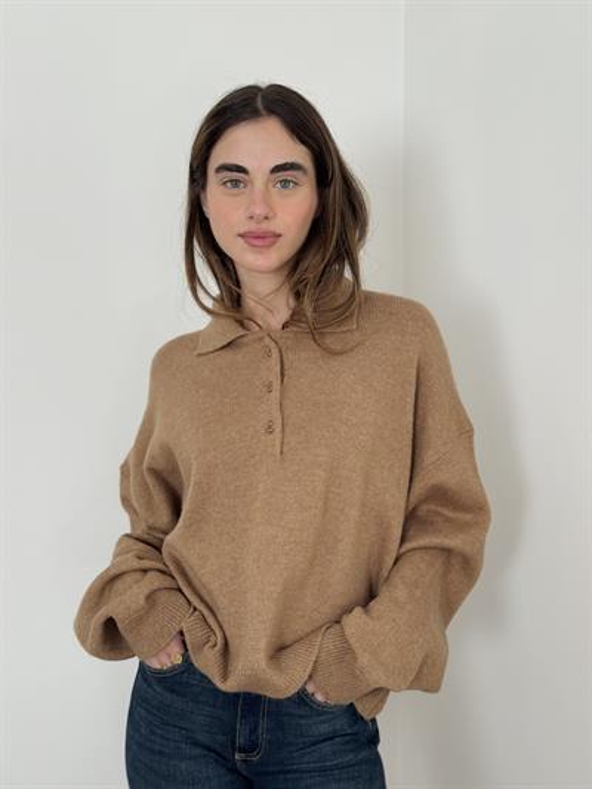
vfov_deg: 39.6
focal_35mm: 48
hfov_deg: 30.3
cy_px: 394
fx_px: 1094
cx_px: 296
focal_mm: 6.76
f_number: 1.78
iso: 100
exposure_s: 1/118
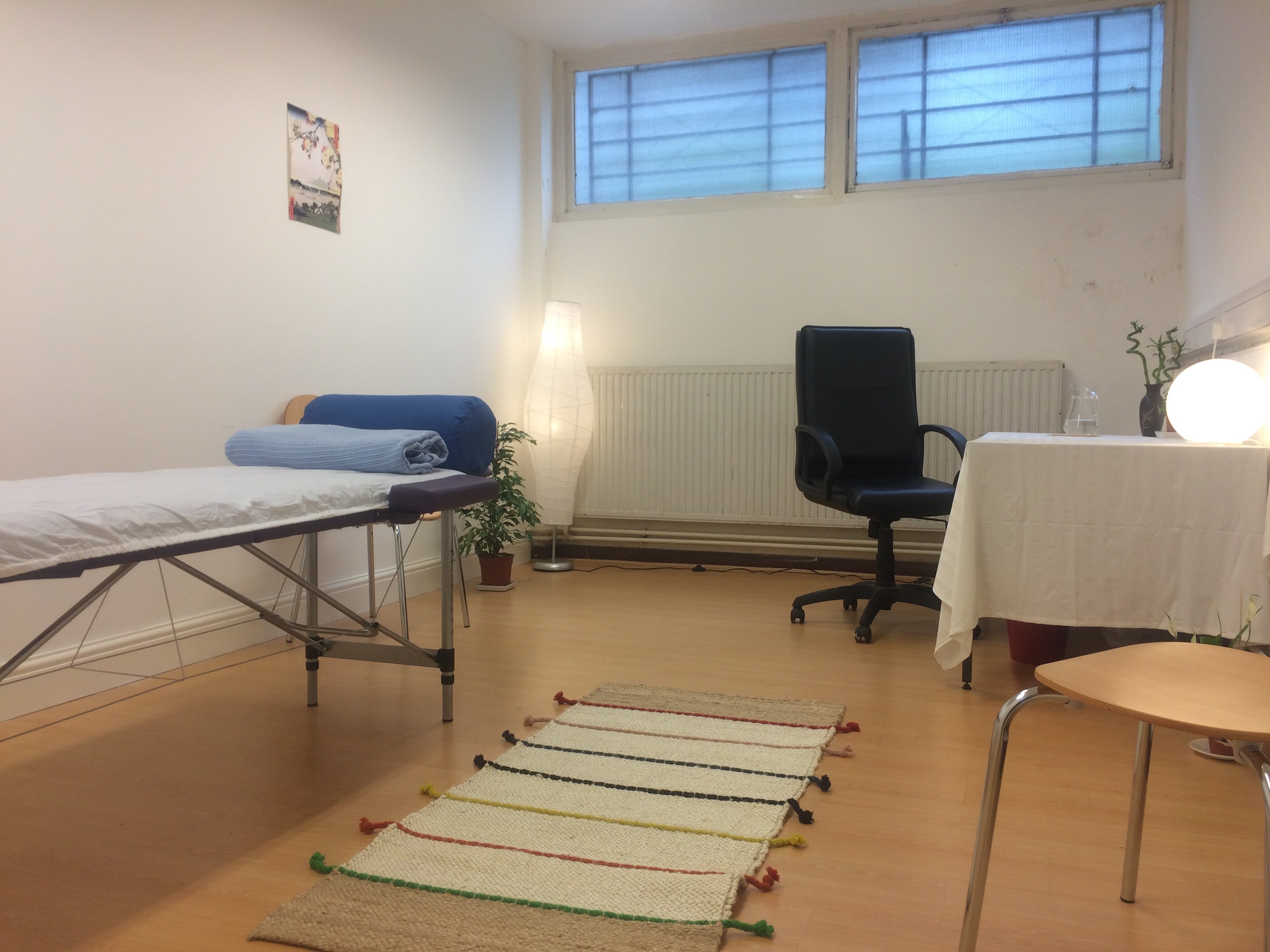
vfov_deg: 48.2
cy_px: 476
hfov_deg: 61.7
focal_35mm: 29
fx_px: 1064
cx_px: 635
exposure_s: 1/50
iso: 40
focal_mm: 4.15
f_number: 2.2
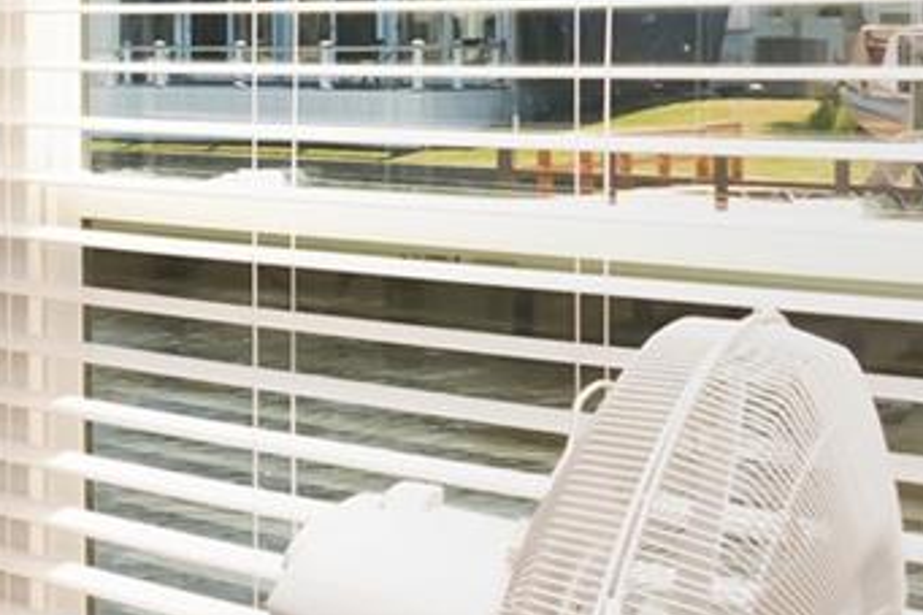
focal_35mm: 77
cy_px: 49
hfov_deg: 18.4
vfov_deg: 17.3
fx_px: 1982
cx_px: -874
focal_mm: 11
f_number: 13
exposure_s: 1/200
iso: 500
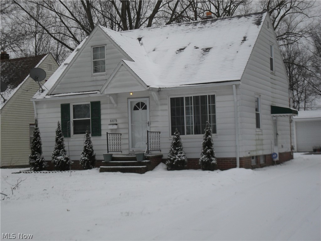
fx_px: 529
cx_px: 160
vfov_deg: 25.7
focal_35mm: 57
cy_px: 120
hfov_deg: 33.8
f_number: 4.3
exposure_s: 1/500
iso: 100
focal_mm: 10.1
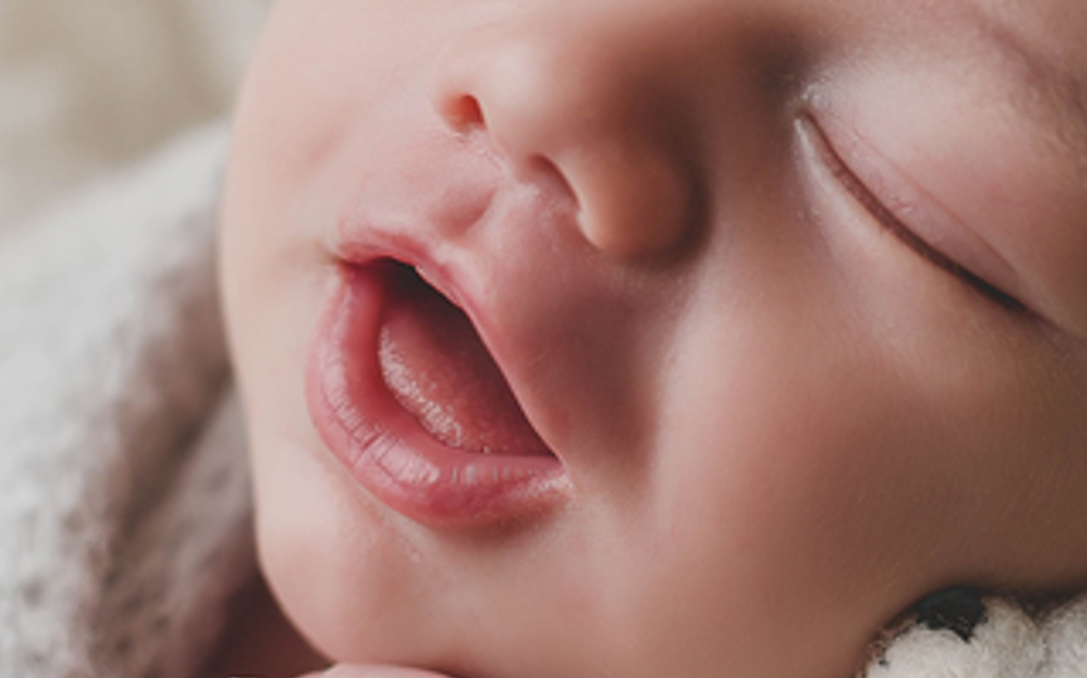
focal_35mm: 192
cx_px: 1080
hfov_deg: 10.8
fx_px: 5685
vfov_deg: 6.8
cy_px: 230
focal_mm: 50
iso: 100
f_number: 2.5
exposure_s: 1/160
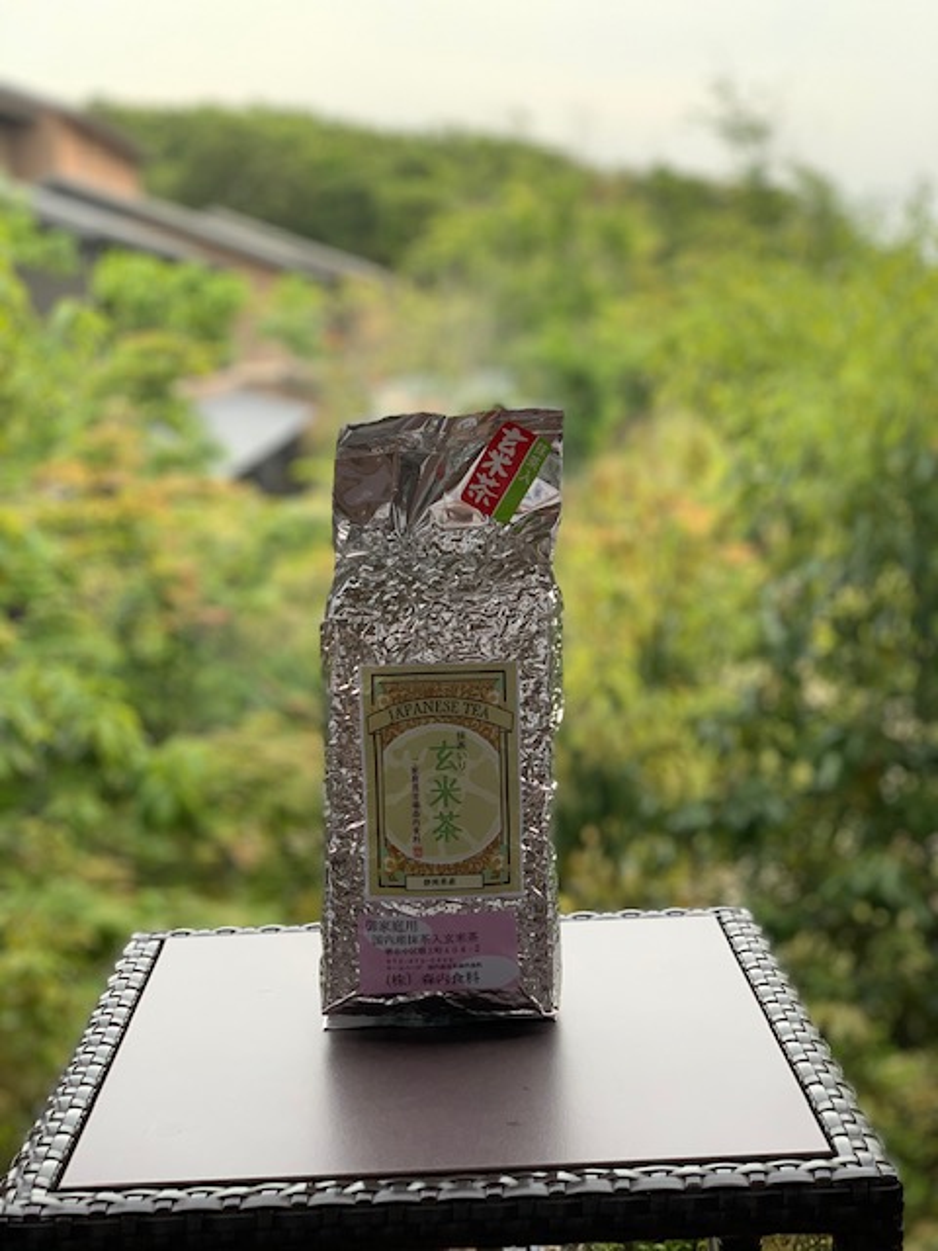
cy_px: 626
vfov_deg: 36.8
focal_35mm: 52
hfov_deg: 28.0
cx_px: 469
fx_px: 1879
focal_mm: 6
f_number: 2.4
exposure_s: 1/122
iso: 80
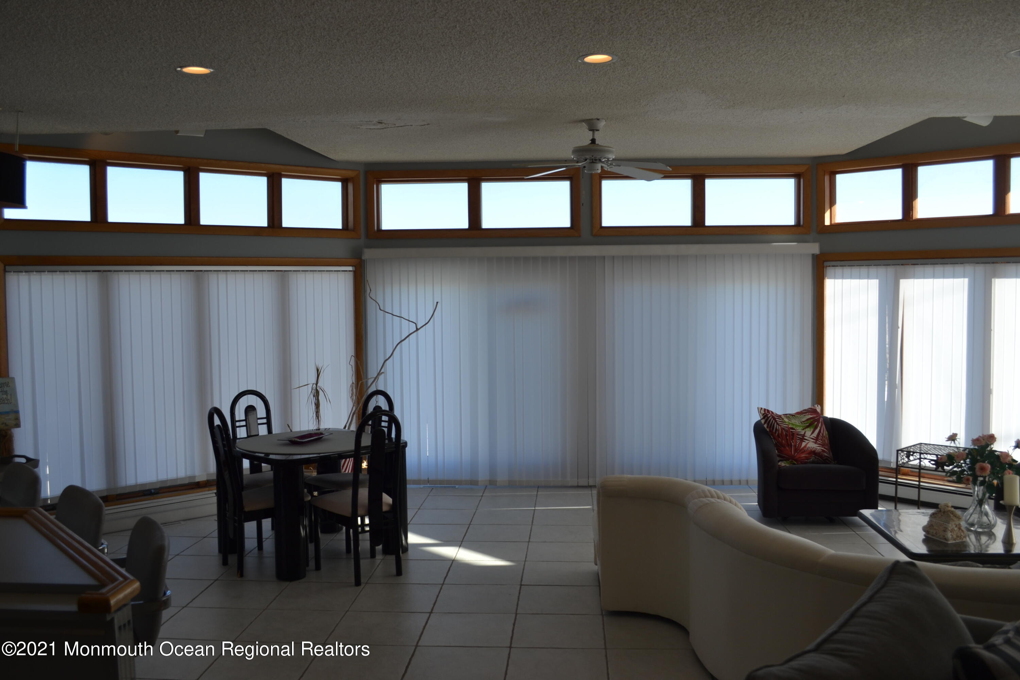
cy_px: 340
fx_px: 850
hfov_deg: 61.9
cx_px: 510
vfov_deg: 43.6
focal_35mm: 30
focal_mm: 20
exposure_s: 1/160
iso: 100
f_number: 6.3
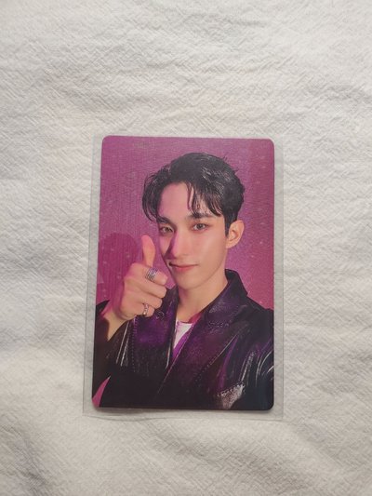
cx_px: 186
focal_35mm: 26
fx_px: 372
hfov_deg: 53.1
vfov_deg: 67.3
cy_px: 248
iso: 160
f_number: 2.4
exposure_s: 1/120
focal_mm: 4.3
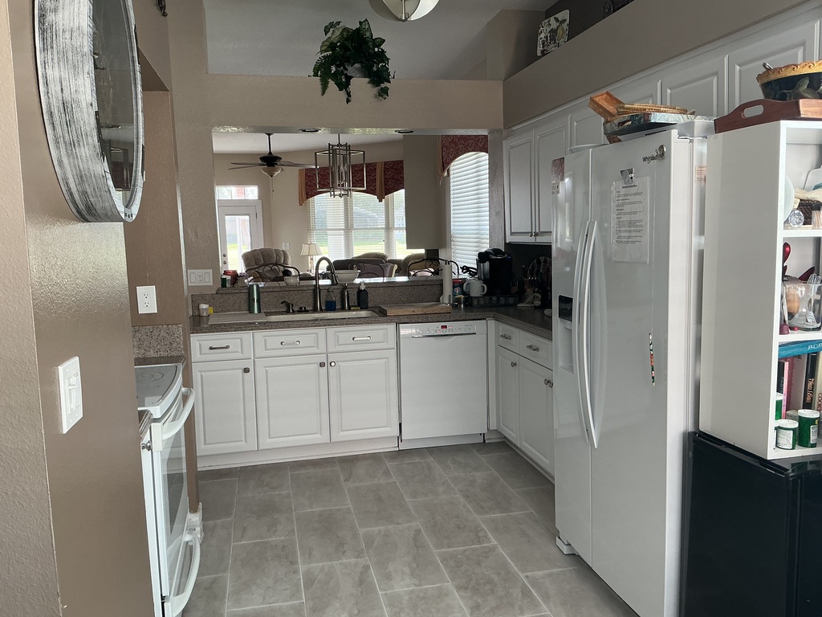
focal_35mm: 29
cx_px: 411
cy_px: 308
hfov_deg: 61.7
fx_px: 689
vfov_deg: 48.2
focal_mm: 3
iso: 40
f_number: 1.8
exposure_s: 1/60
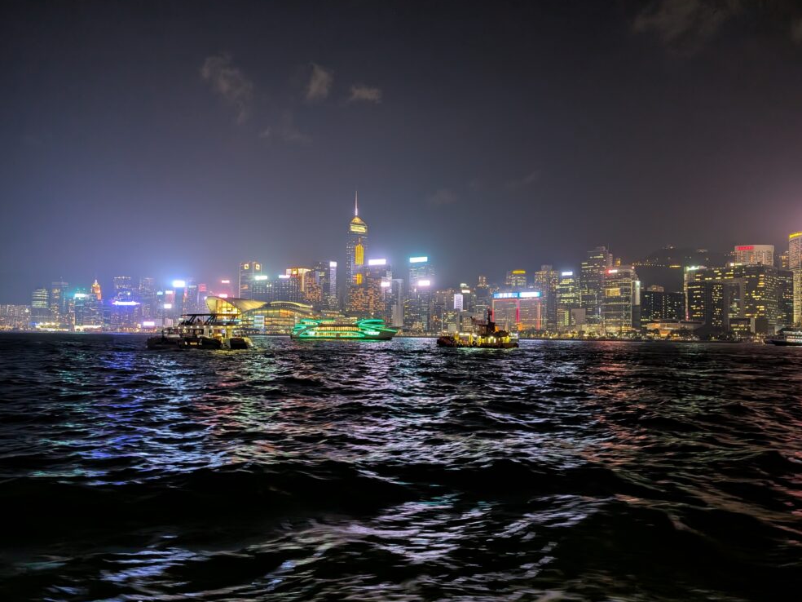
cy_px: 310
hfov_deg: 69.4
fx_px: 579
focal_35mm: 25
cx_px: 391
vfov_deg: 54.9
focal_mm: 6.9
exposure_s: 1/45.9
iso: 764
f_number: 1.68
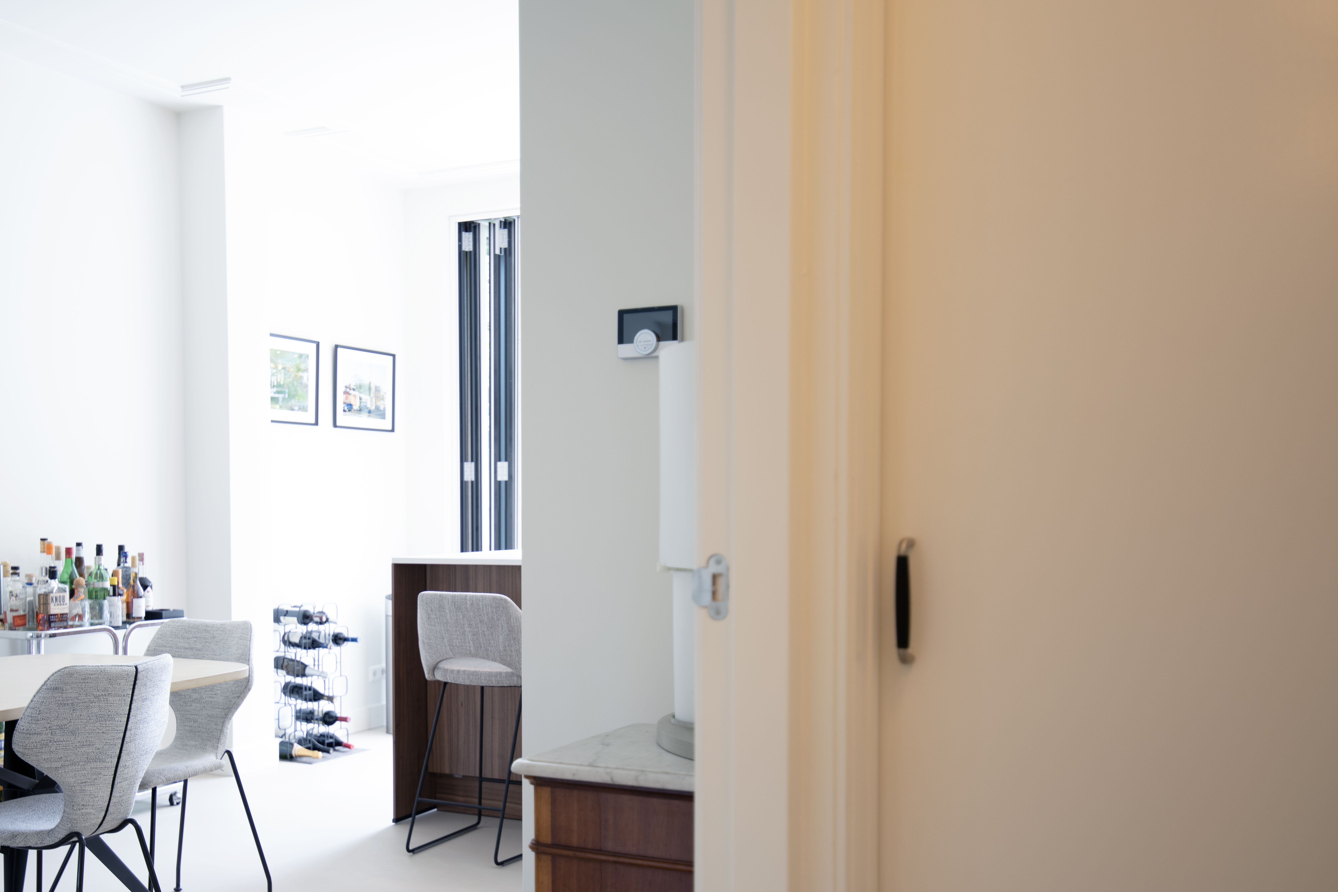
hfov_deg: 48.2
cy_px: 563
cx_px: 551
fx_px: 1487
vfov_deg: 33.2
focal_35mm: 40
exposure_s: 1/15
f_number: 2.8
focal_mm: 30
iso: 100
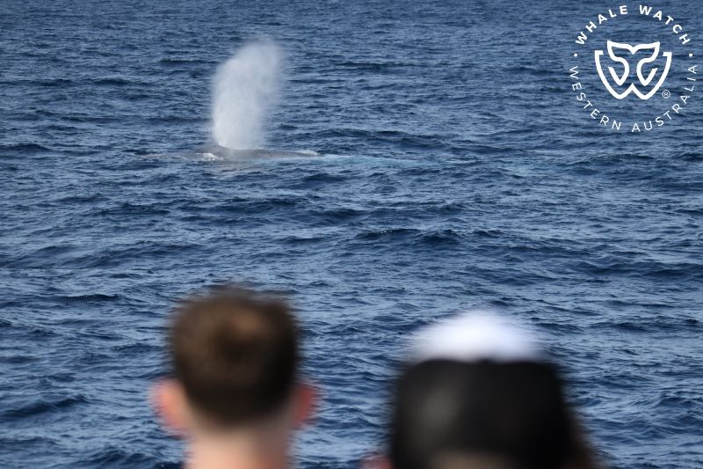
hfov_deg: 11.7
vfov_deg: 7.8
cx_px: 352
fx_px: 3416
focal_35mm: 175
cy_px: 234
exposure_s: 1/8000
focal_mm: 175
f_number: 5.3
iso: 900
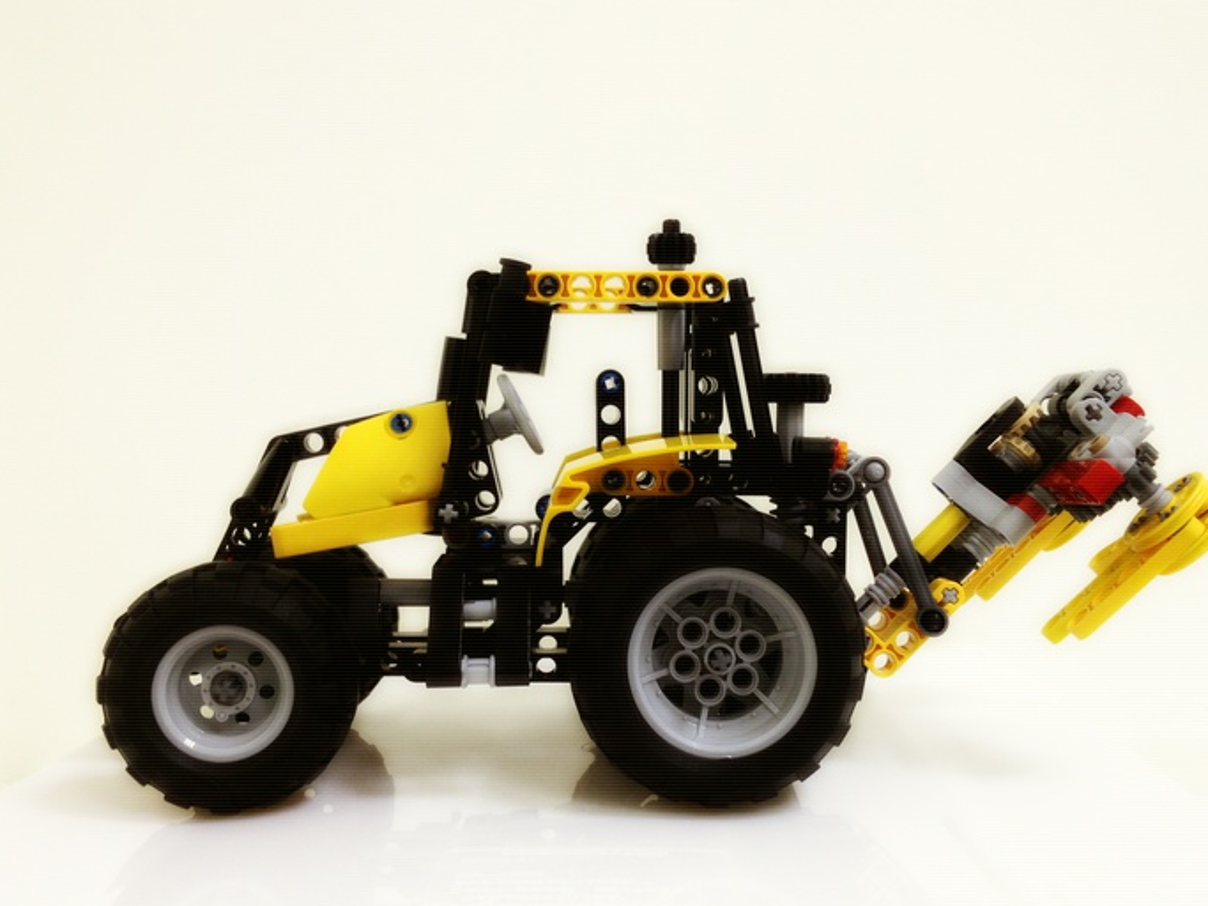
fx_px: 1431
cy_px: 465
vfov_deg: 35.1
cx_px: 642
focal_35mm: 41
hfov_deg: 45.8
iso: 100
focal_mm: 4.28
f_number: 2.4
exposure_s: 1/20
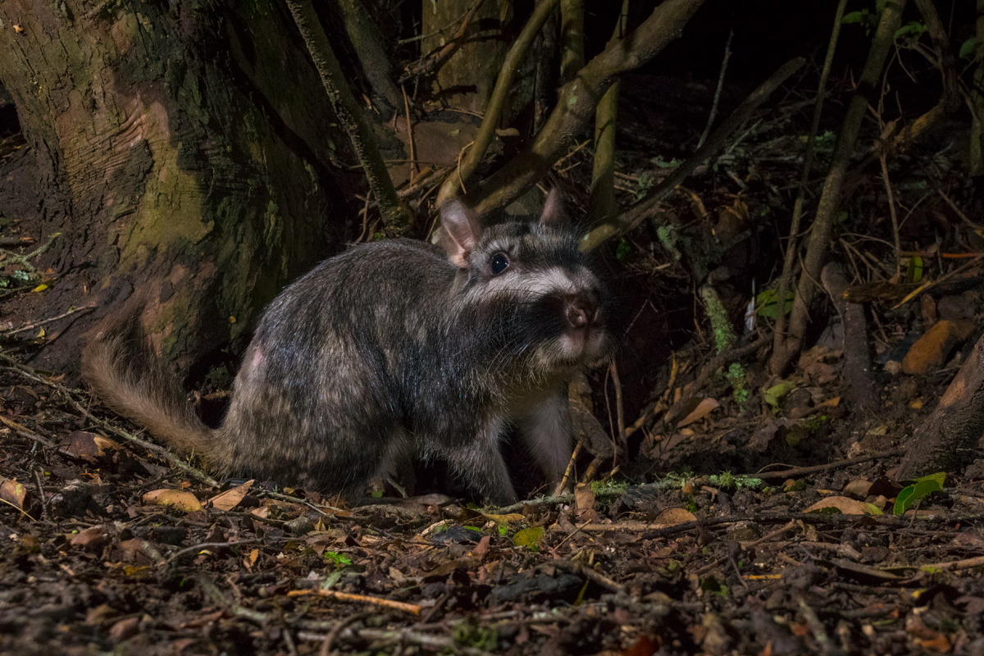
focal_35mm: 45
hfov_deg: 43.6
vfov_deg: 29.9
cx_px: 492
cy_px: 328
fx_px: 1230
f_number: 14
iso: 3200
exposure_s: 1/160
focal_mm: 30
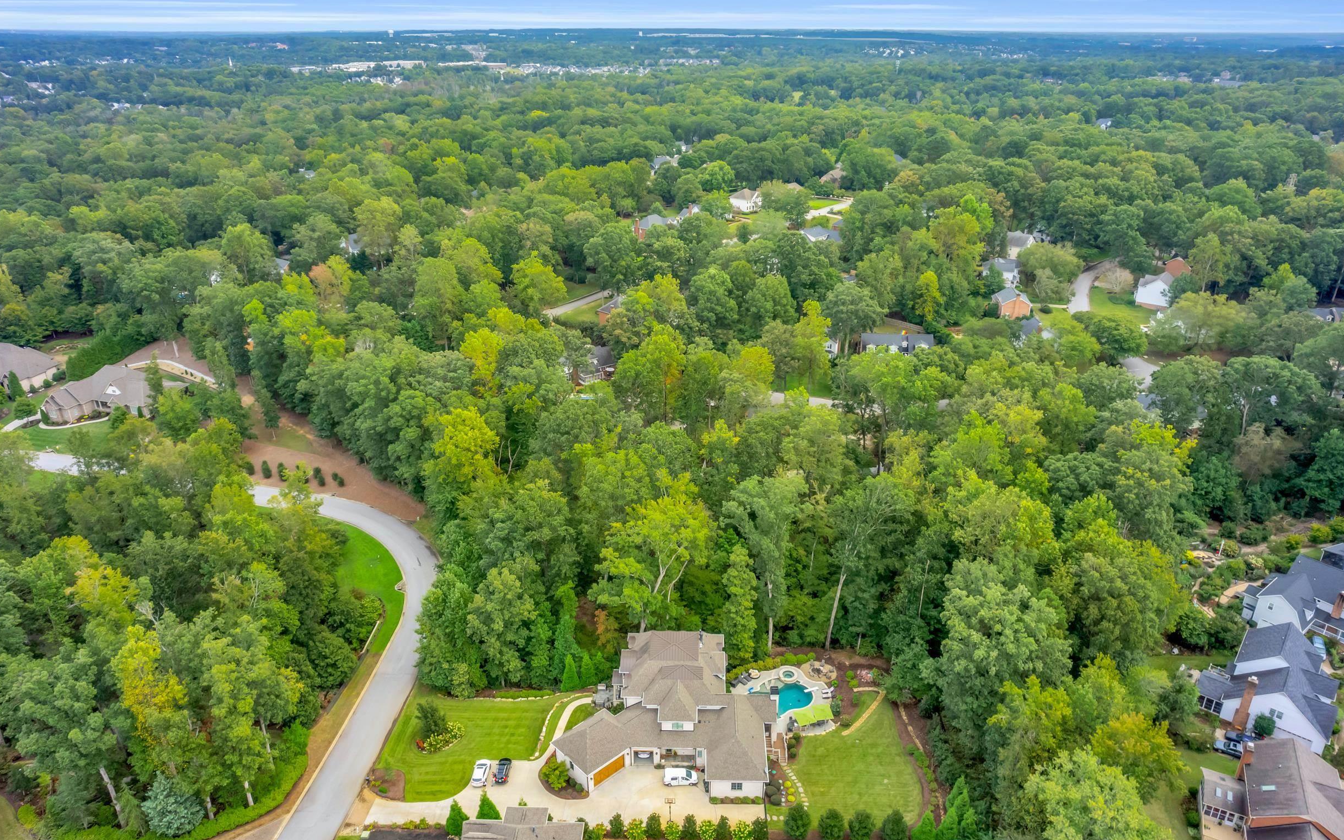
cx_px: 676
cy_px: 403
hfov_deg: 77.2
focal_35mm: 23
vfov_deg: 53.0
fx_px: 843
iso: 110
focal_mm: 8.38
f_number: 2.8
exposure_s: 1/100
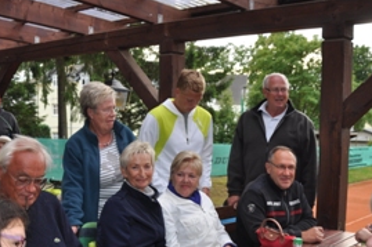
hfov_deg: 43.6
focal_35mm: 45
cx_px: 174
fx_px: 465
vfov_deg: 29.6
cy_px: 168
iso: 200
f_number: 4
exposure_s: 1/200
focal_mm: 18
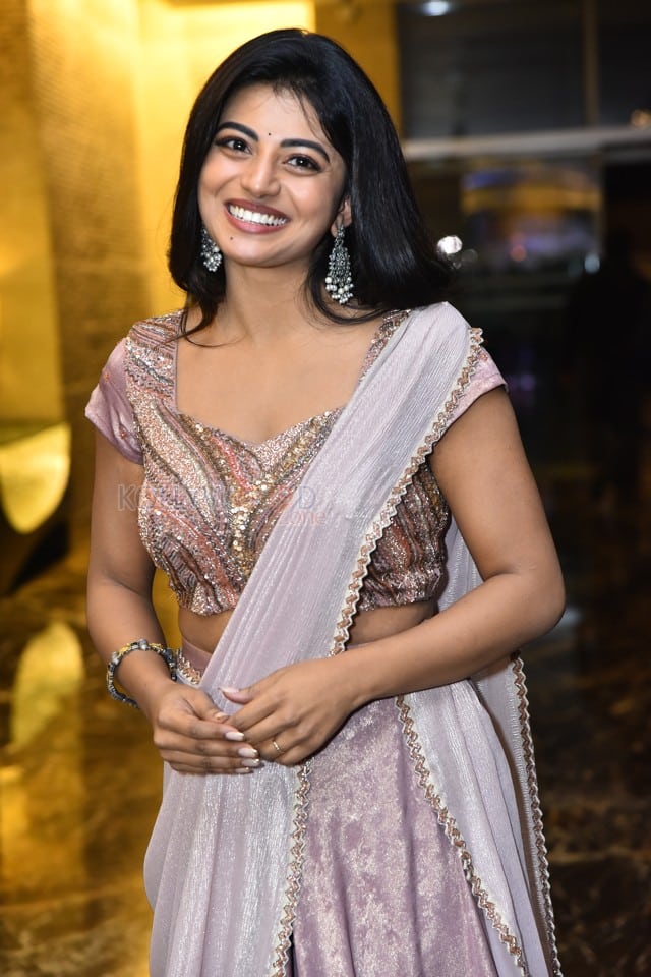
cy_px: 488
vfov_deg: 19.5
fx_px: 2848
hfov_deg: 13.0
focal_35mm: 105
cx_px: 326
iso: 2000
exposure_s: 1/125
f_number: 4.5
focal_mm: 105
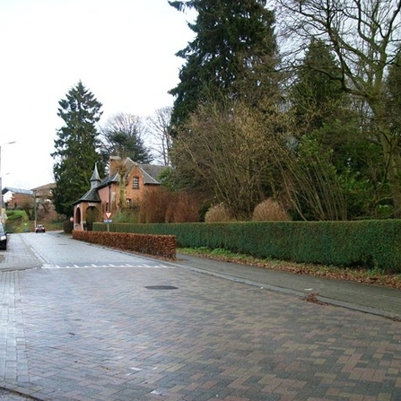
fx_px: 498
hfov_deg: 43.8
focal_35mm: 38
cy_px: 201
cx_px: 182
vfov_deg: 43.9
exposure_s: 1/160
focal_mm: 5.7
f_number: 2.9
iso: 80
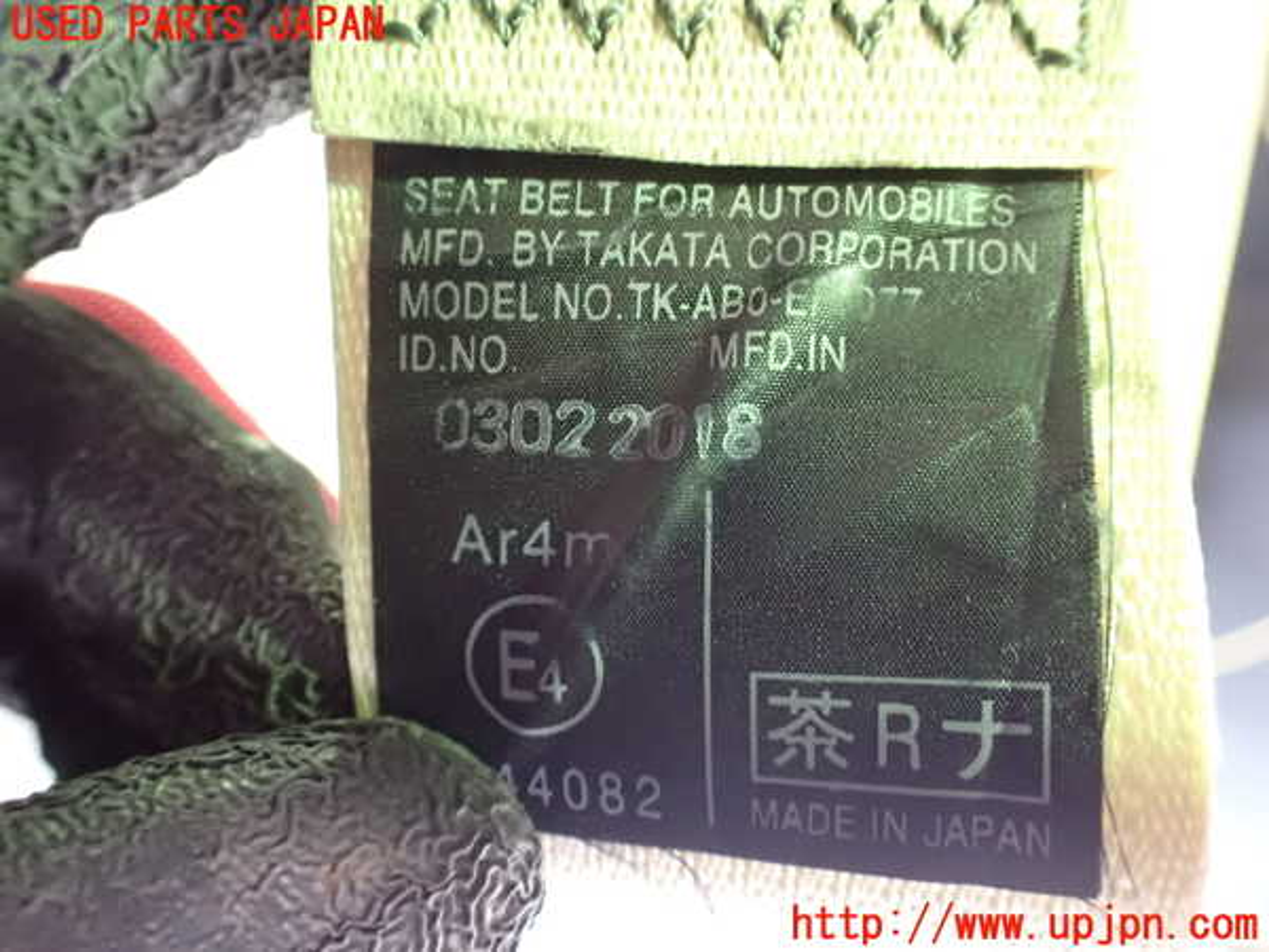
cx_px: 634
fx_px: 1100
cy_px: 476
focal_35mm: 30
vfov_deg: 46.8
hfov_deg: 60.0
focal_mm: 5.4
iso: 1600
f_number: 2.3
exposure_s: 1/15
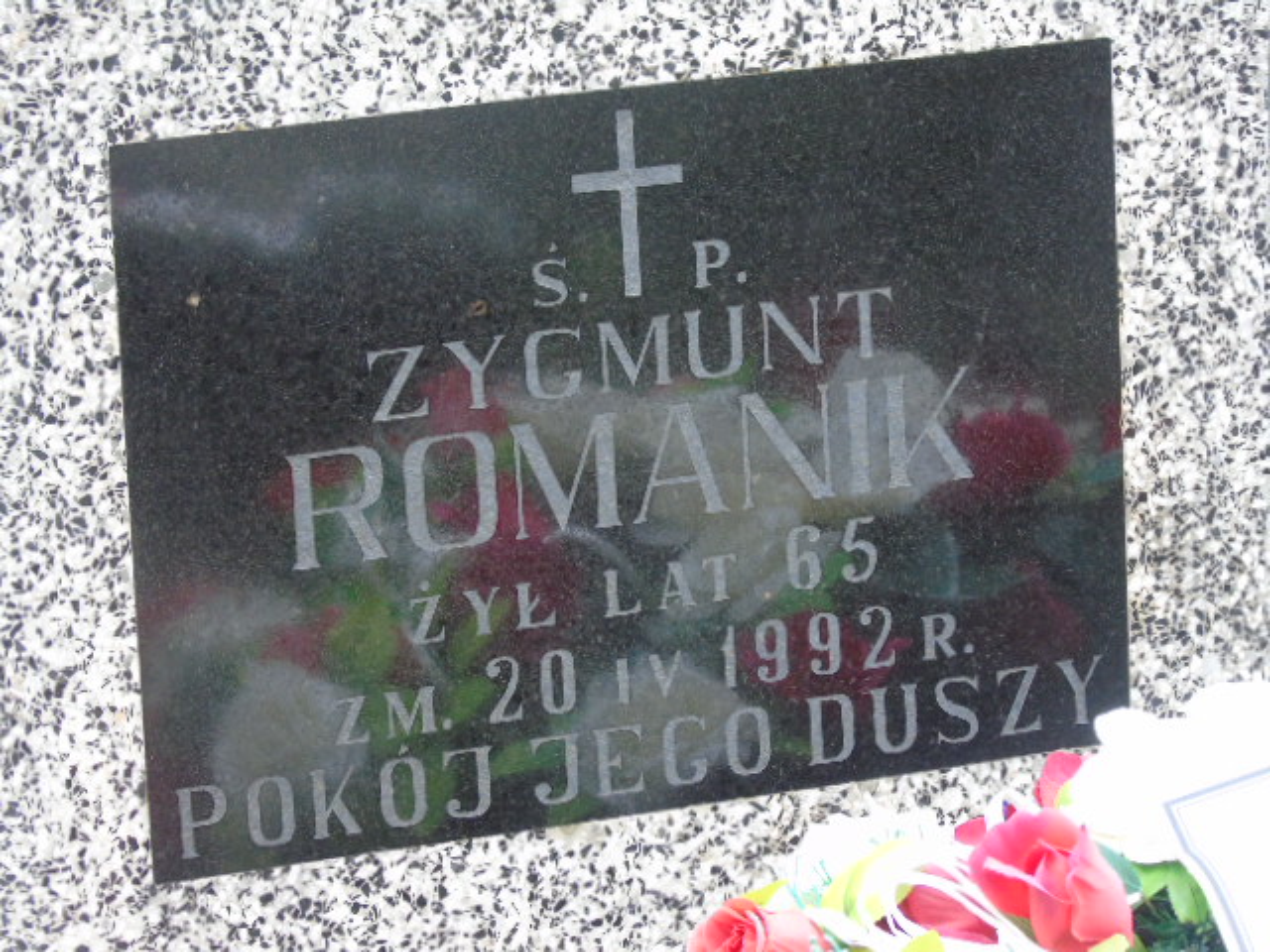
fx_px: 5943
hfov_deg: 12.2
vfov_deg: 9.2
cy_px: 476
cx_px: 635
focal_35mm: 162
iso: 400
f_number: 4.9
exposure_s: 1/100
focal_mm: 29
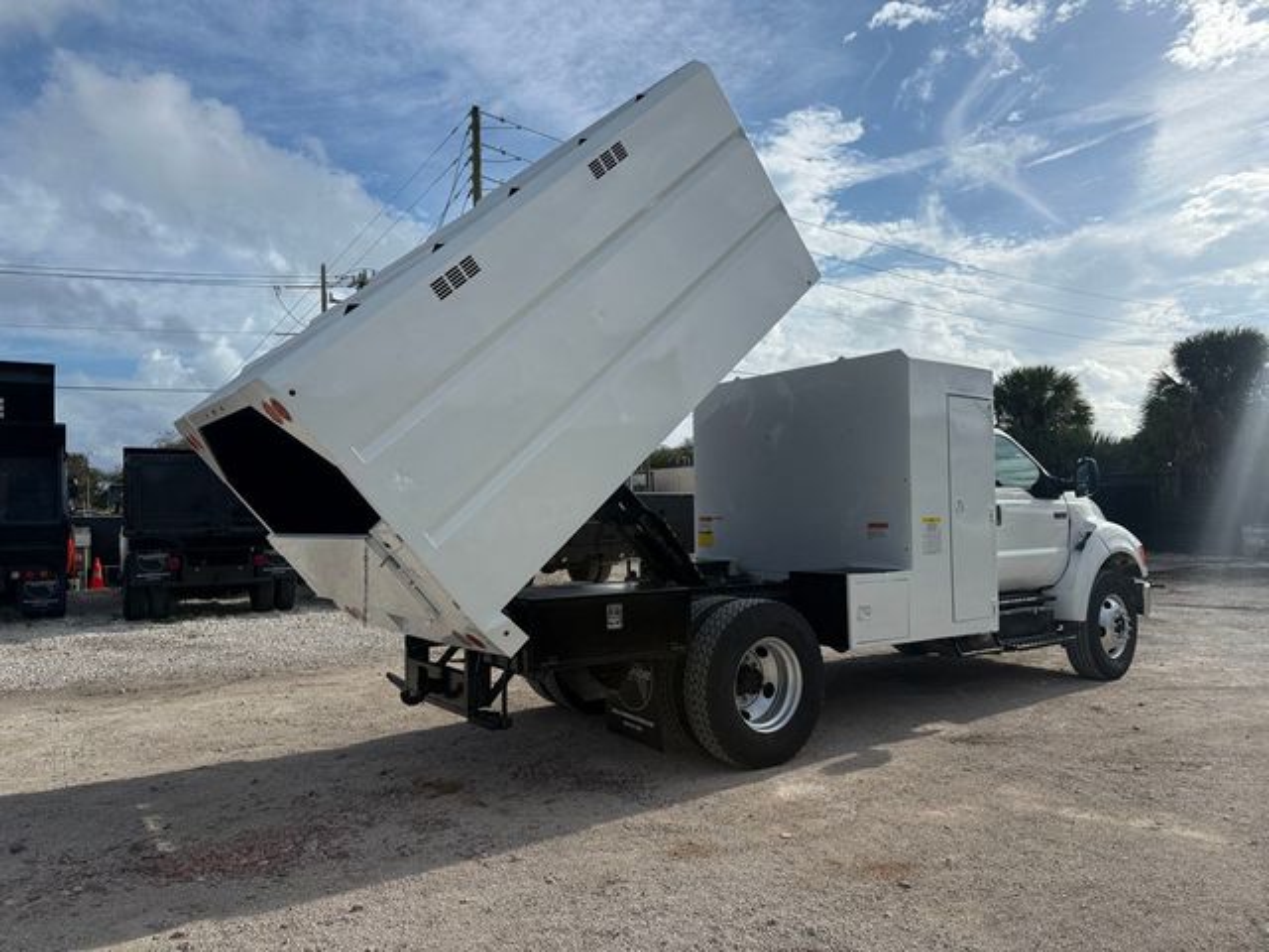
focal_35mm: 24
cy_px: 476
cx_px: 634
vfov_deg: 56.8
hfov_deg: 71.6
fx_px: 880
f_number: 1.78
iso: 80
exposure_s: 1/14286
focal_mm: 6.76
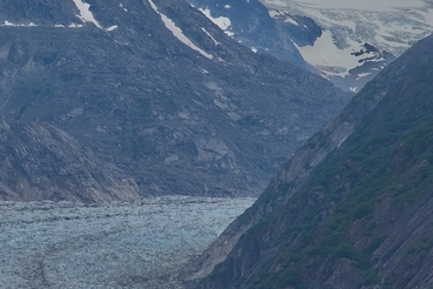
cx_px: 14
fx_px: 5003
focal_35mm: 416
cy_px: 157
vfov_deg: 3.3
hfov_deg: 4.9
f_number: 8
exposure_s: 1/250
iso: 100
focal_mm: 120
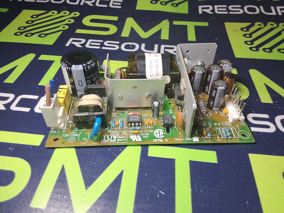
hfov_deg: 63.4
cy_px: 106
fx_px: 230
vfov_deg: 49.7
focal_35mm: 28
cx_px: 142
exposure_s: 1/120
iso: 50
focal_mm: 2.91
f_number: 1.9
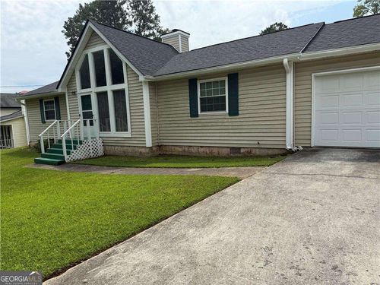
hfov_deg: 71.6
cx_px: 190
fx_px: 263
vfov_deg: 56.8
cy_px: 142
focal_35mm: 24
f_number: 1.78
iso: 80
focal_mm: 6.76
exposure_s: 1/4975
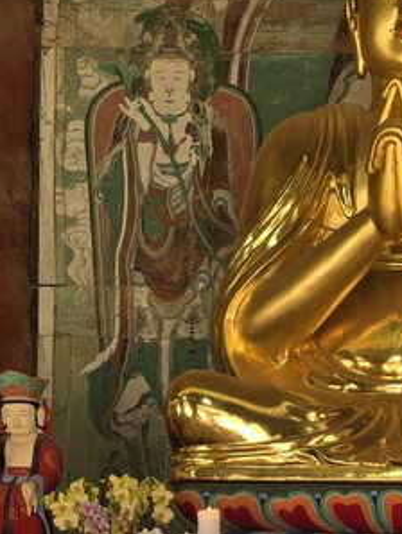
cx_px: 458
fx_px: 1144
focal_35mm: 74
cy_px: 634
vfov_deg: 24.0
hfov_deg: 19.0
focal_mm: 6.3
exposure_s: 1/120
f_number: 1.7
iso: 40
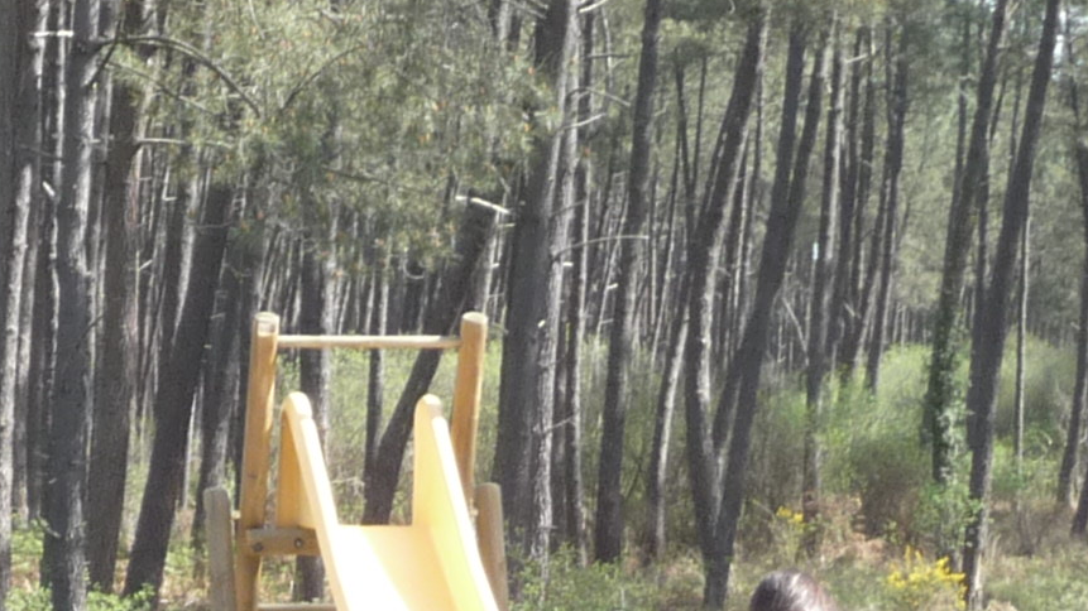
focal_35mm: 175
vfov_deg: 6.9
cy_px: 722
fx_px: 5048
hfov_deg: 12.2
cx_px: 59
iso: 100
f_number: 3.9
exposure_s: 1/160
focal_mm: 6.7
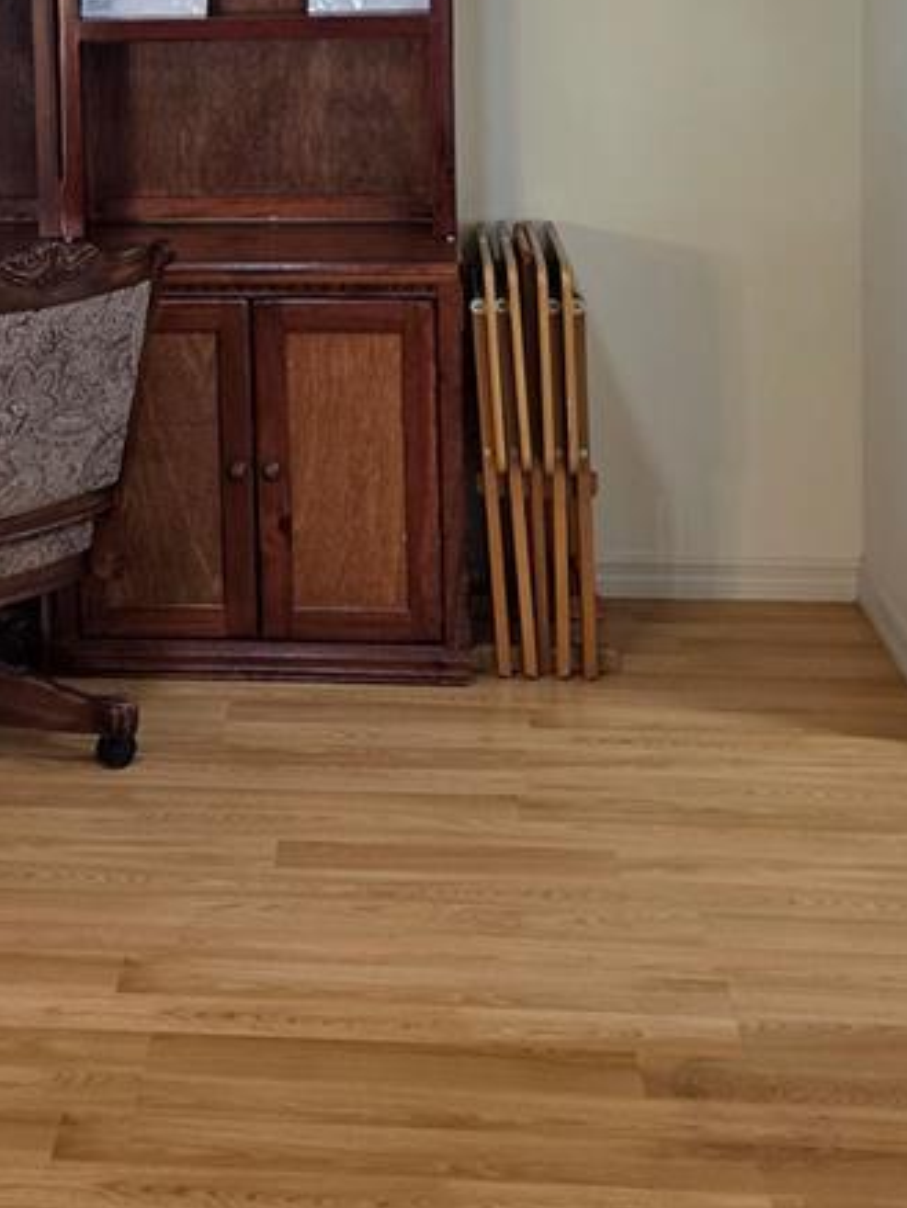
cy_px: 66
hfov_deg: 22.8
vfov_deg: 29.2
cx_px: 130
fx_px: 2199
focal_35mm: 63
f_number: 1.7
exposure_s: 1/120
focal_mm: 6.3
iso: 200
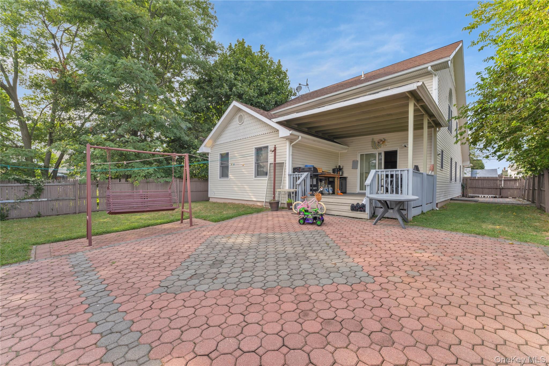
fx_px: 213
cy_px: 183
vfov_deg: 81.2
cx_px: 274
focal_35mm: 14
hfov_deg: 104.3
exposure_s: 1/20
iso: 100
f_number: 8
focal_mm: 14
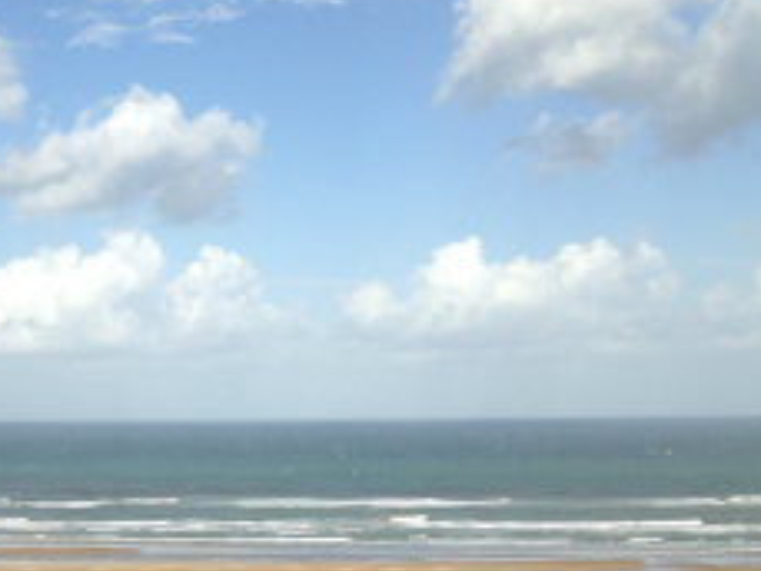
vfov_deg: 20.3
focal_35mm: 72
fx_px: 1584
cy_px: 440
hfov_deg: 25.4
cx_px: -40
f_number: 2.4
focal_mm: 4.12
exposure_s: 1/2008
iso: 50
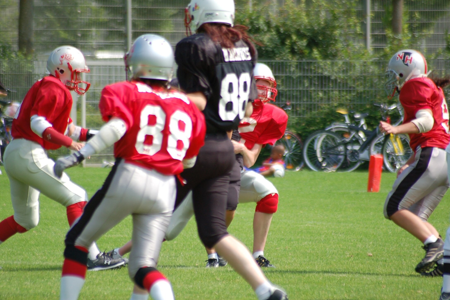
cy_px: 150
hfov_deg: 4.6
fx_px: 5662
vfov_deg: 3.0
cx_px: 224
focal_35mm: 453
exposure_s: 1/1000
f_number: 5.6
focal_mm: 300
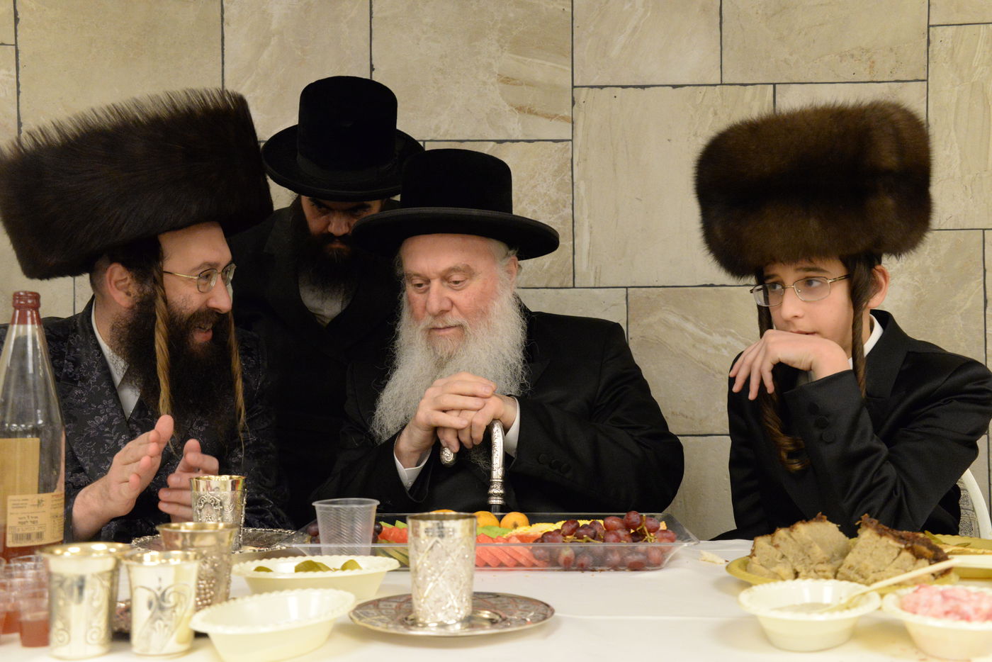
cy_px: 331
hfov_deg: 46.4
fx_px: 1157
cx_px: 496
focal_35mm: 42
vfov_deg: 31.9
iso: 6400
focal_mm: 42
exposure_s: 1/200
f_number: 7.1
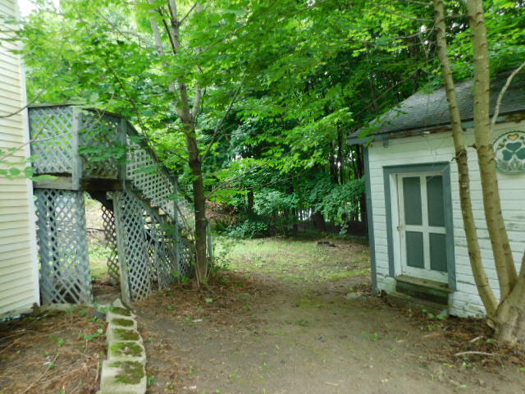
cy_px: 197
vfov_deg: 58.9
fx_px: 349
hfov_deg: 73.9
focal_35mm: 23
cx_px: 262
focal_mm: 4
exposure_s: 1/30
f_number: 3
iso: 220
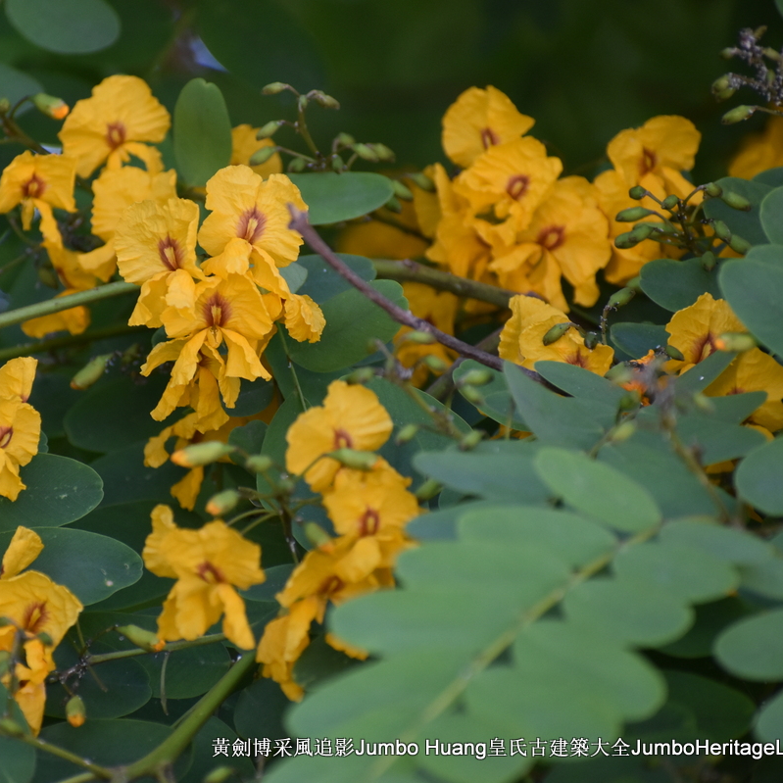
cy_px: 392
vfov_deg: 3.7
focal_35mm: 479
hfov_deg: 3.7
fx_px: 12258
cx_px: 248
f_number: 6
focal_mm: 250
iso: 800
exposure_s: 1/500
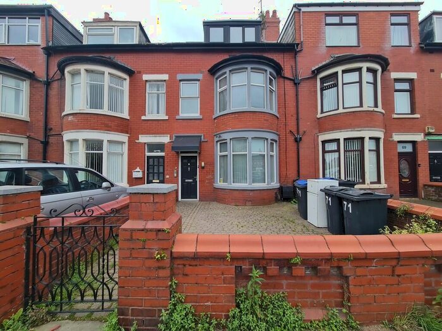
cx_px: 221
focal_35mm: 13
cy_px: 166
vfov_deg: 89.9
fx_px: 166
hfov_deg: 106.2
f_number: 2.2
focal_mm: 2.2
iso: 64
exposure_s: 1/798
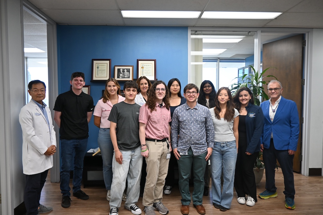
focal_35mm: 24
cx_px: 162
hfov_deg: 73.7
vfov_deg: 53.1
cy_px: 108
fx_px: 215
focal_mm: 16
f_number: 3.5
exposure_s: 1/125
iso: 720
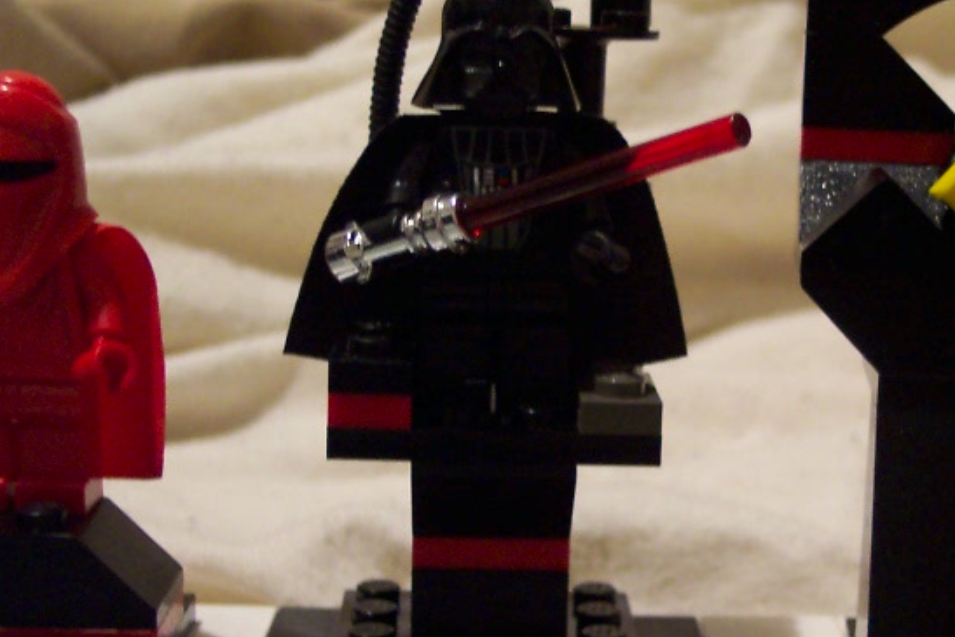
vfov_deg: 18.2
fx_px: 1990
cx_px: 770
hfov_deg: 26.5
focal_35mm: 75
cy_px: 384
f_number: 2.8
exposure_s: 1/8
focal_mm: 8
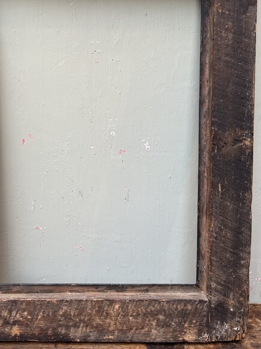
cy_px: 129
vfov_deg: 50.8
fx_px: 362
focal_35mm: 36
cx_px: 89
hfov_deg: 39.2
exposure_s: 1/100
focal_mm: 5.7
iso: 100
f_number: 1.5
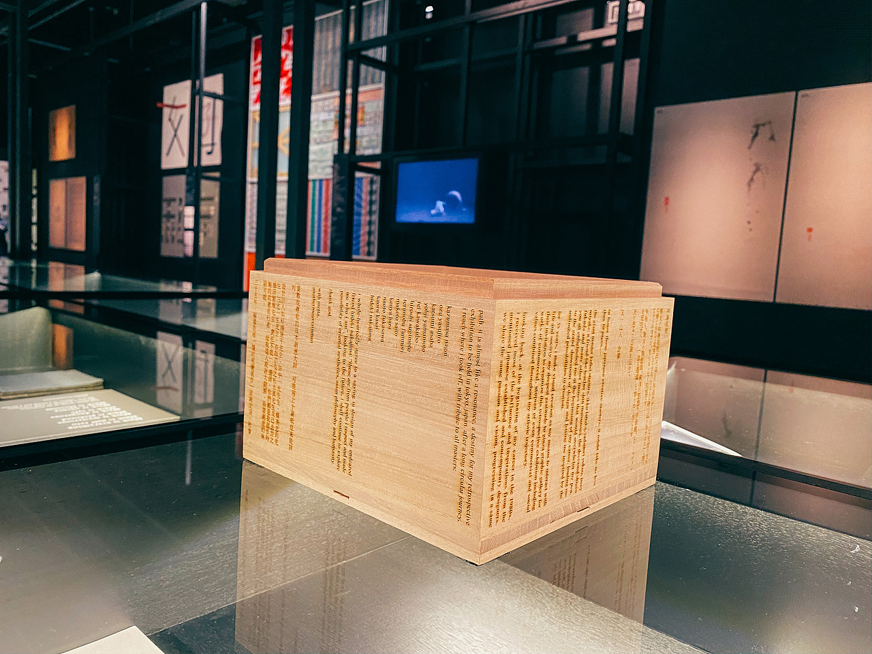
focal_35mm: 26
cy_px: 327
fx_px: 655
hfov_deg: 67.3
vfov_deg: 53.1
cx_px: 436
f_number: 1.8
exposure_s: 1/50
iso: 200
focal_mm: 4.25
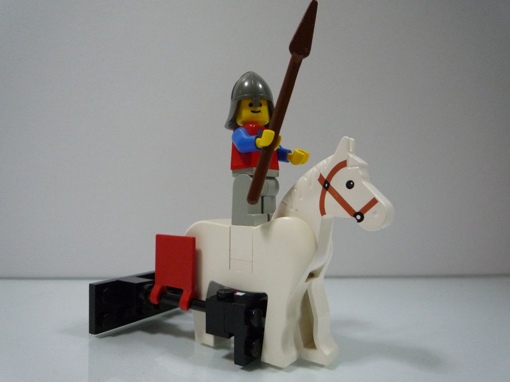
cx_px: 255
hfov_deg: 69.4
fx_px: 368
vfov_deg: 54.9
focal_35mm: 25
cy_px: 191
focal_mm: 4.4
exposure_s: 1/30
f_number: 2.8
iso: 400
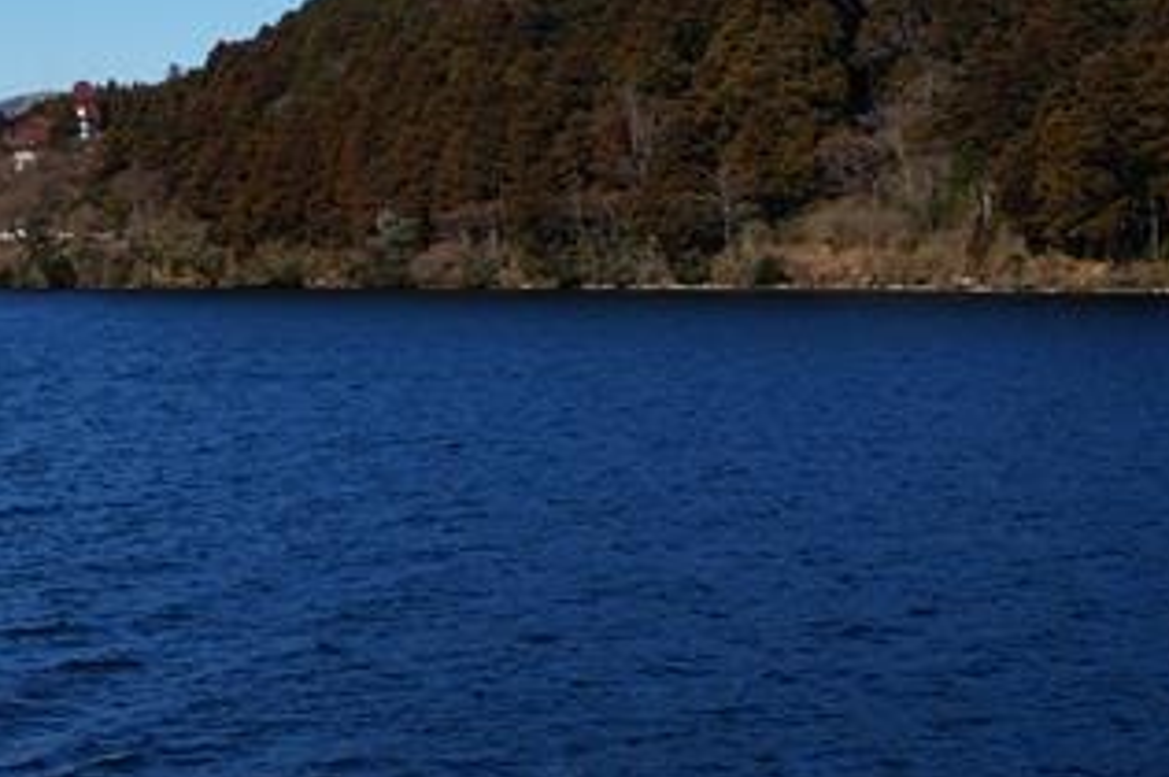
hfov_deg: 22.1
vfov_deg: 14.7
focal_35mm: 91
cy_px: -2
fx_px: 2952
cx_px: 222
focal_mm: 24
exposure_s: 1/160
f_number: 13
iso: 100
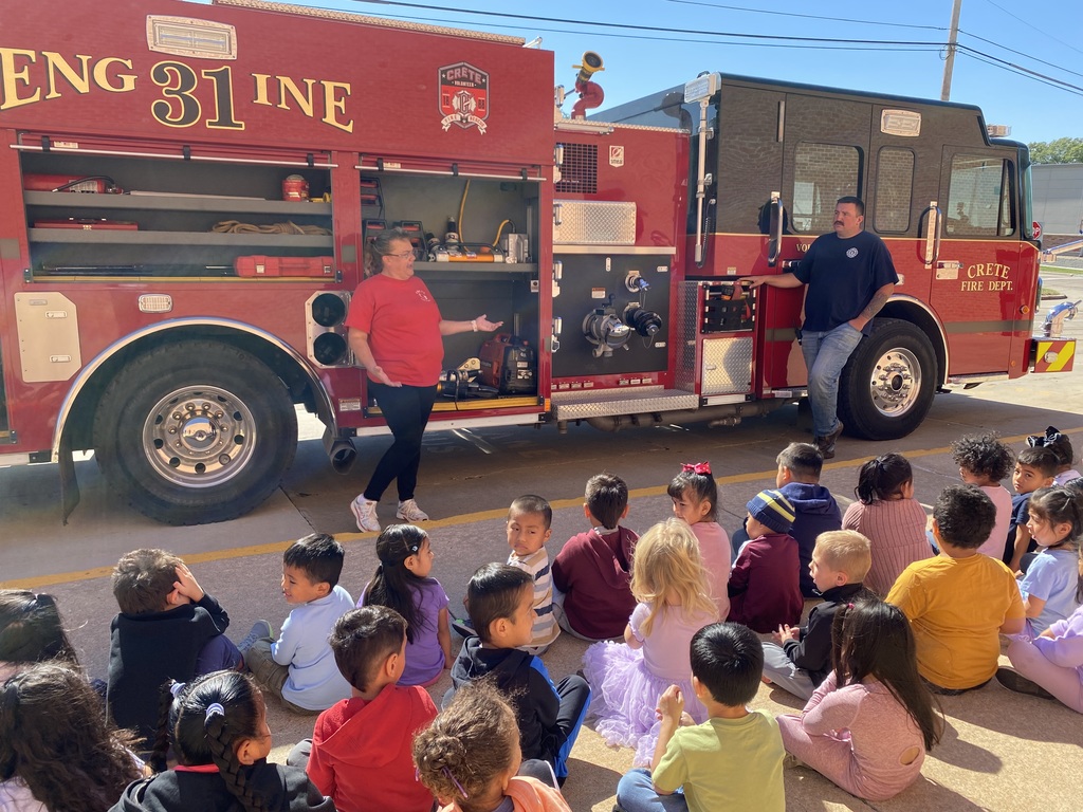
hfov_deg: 67.3
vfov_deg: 53.1
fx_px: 813
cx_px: 542
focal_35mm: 26
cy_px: 406
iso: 32
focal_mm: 4.25
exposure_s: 1/762
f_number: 1.8
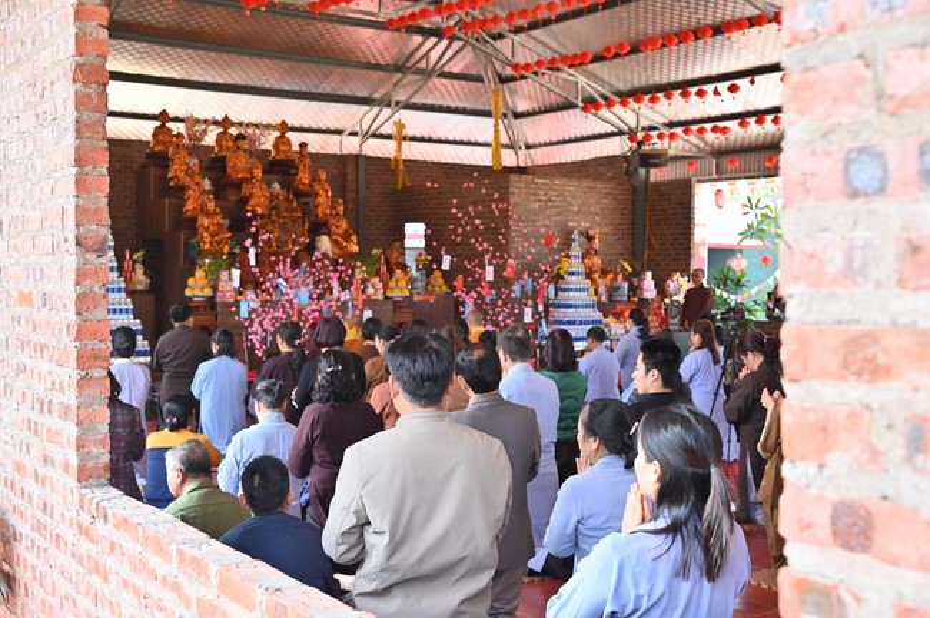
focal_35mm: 44
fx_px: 1136
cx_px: 465
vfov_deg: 30.5
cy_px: 309
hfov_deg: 44.5
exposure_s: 1/200
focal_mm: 44
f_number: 5
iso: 500
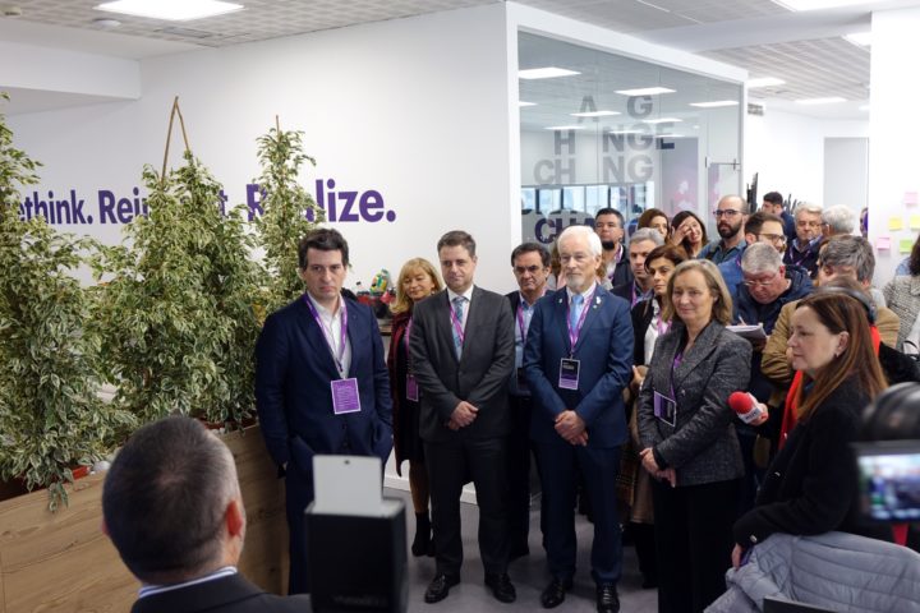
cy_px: 306
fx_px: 920
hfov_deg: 53.1
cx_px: 460
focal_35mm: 36
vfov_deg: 36.9
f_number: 2.8
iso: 320
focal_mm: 13.37
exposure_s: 1/40
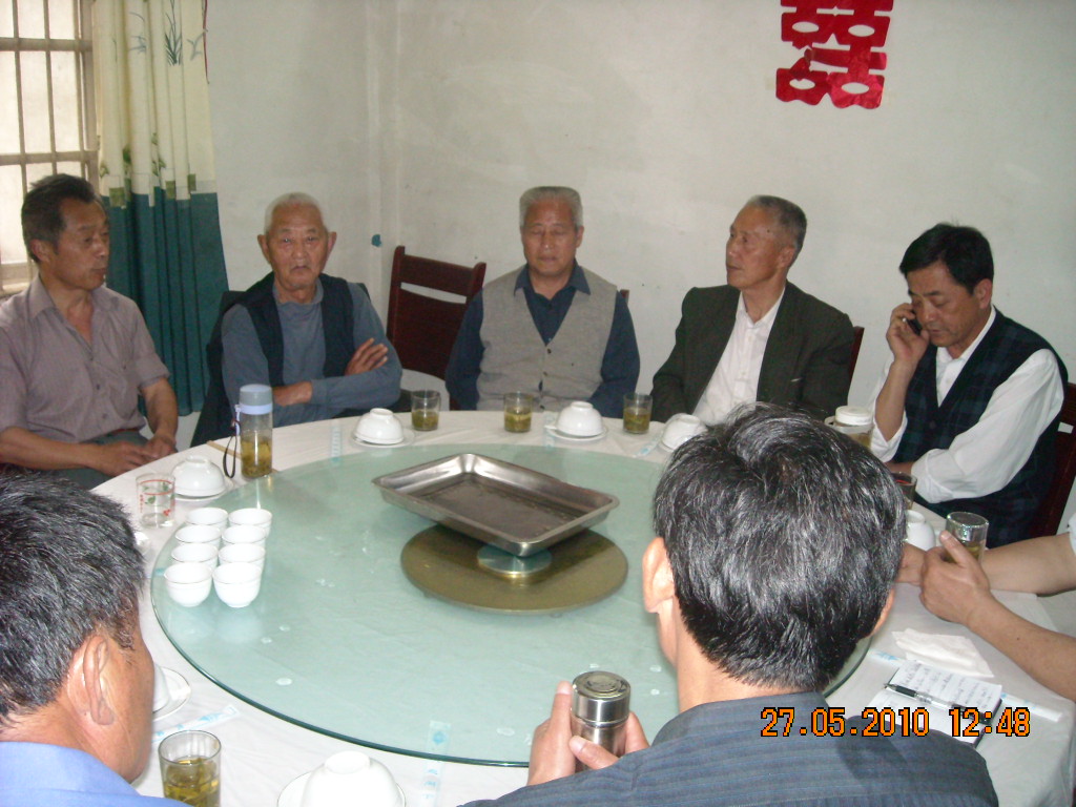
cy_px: 404
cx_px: 538
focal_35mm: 35
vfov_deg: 40.7
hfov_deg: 52.6
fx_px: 1088
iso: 400
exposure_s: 1/60
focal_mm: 5.7
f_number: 2.8
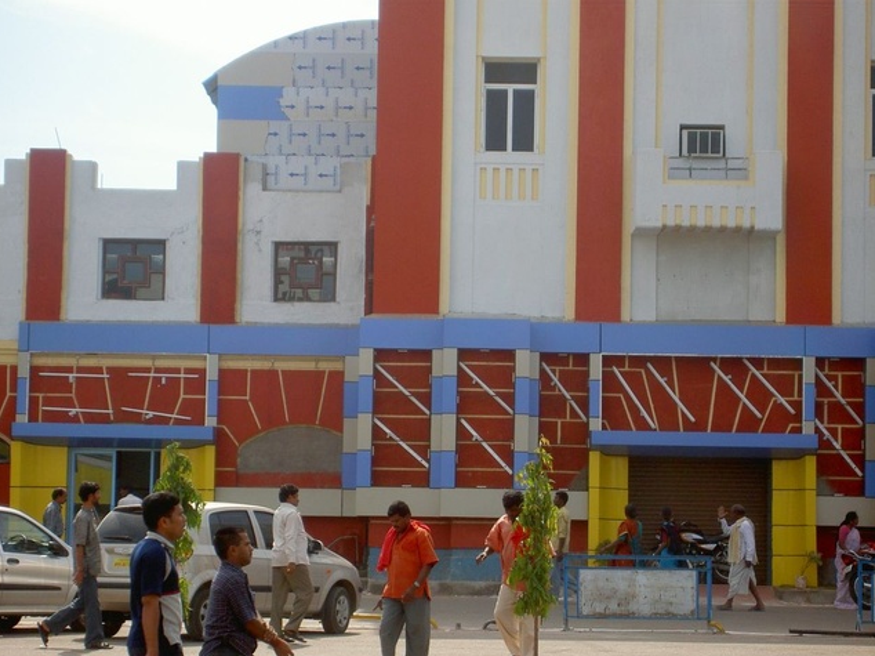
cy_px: 326
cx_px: 435
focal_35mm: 103
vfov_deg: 14.4
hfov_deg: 19.1
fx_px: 2603
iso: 50
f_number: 4.9
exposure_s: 1/200
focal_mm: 16.8
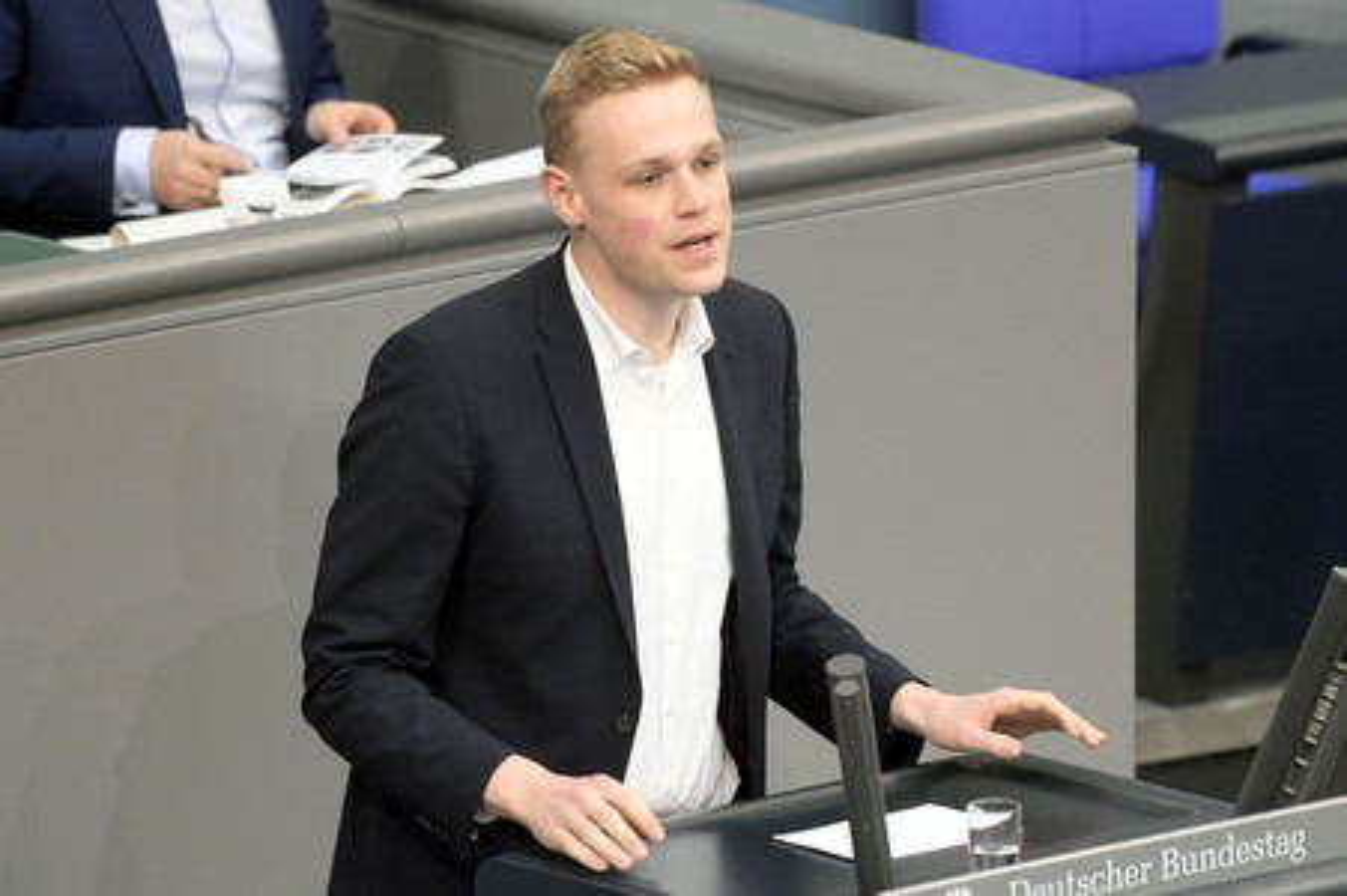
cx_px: 674
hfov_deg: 5.7
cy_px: 448
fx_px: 13460
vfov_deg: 3.8
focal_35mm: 360
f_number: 5.6
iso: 8000
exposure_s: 1/250
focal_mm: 360
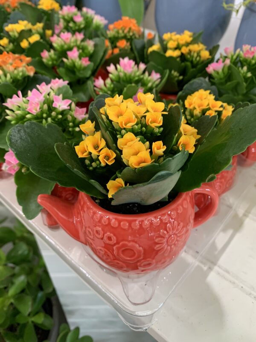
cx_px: 128
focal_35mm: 26
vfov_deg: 67.3
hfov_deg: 53.1
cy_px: 171
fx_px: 256
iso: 250
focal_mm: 4.25
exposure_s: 1/60
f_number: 1.8
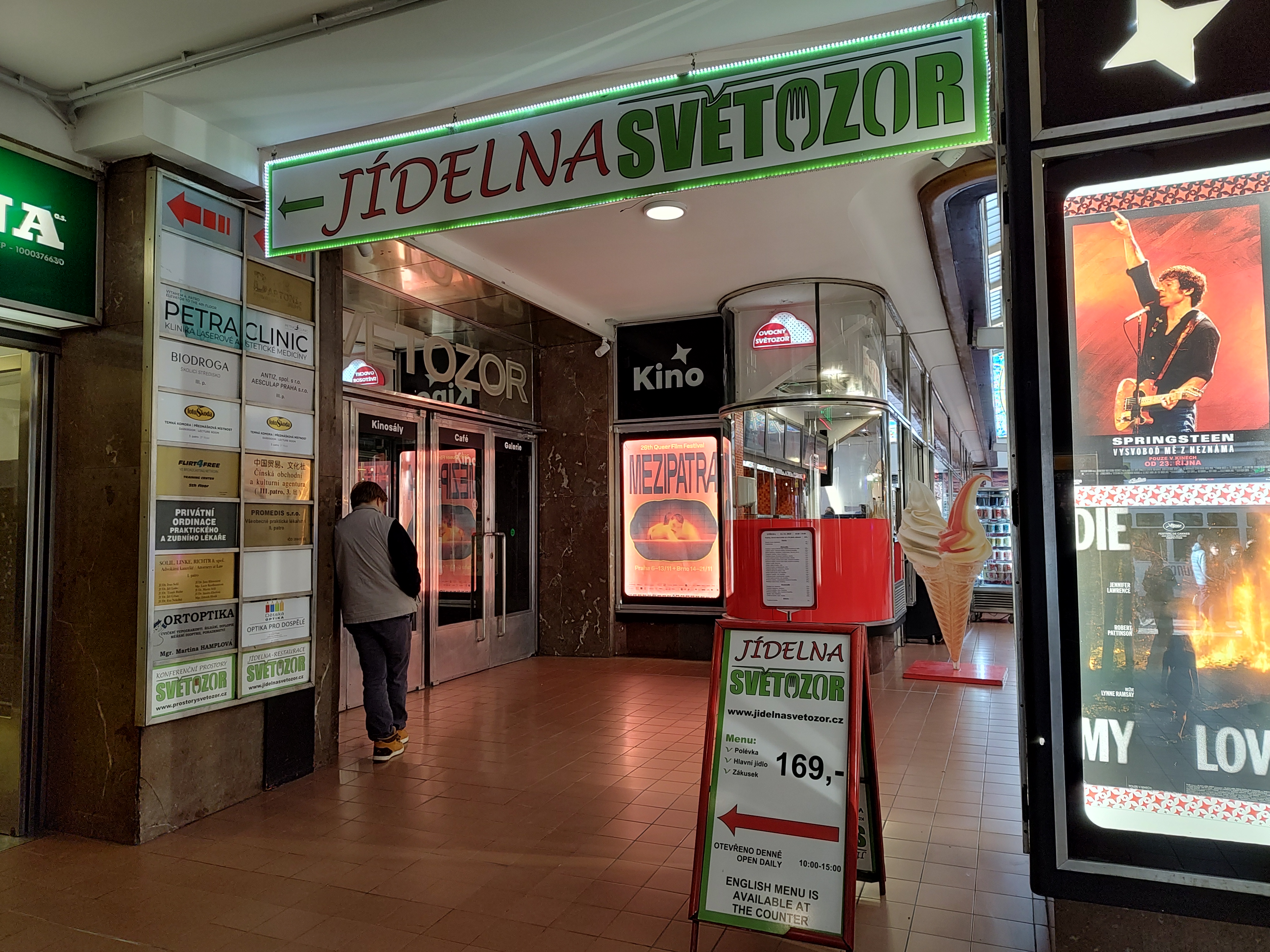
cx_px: 635
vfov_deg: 58.9
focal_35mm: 23
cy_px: 476
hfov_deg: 73.9
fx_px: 844
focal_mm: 5.56
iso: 181
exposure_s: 1/50
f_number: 1.8
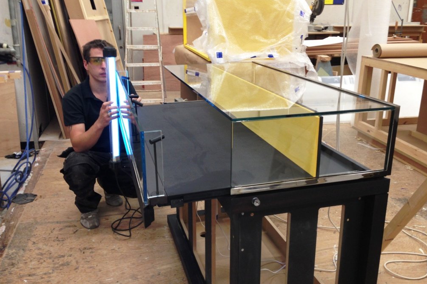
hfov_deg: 54.4
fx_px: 415
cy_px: 128
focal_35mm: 35
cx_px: 217
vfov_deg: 37.8
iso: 80
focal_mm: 4.13
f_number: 2.4
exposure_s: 1/20
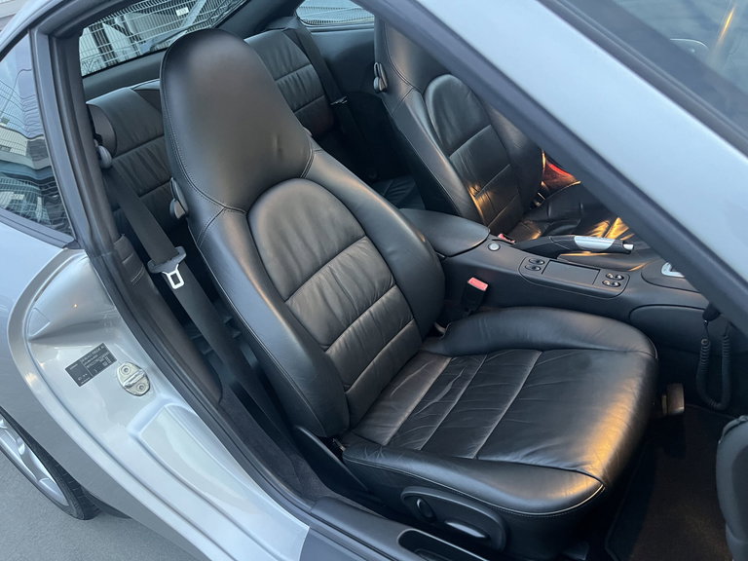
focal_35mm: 26
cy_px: 280
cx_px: 374
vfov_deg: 53.1
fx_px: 562
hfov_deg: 67.3
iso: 640
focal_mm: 5.1
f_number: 1.6
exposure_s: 1/37
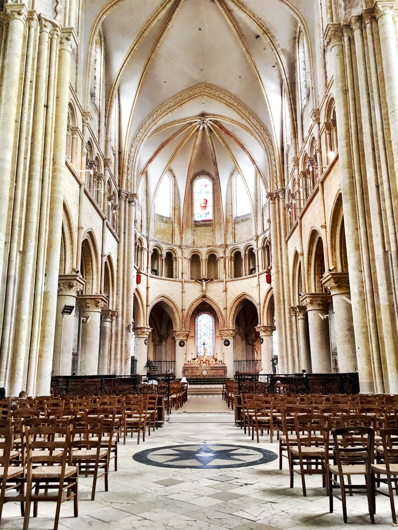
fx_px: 445
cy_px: 265
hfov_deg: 48.2
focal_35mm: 29
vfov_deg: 61.7
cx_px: 199
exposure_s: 1/17
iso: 64
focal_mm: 4.15
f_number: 2.2
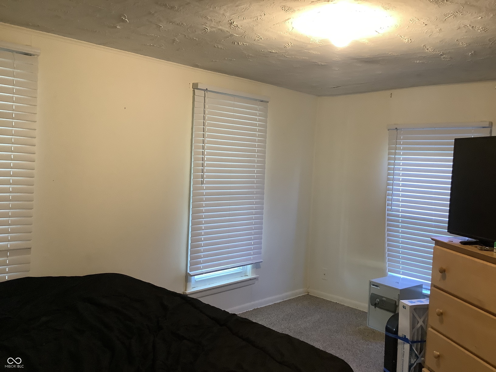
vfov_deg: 45.4
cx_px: 248
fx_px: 444
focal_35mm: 31
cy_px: 186
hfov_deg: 58.4
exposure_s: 1/40
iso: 250
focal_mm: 3.3
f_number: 2.4
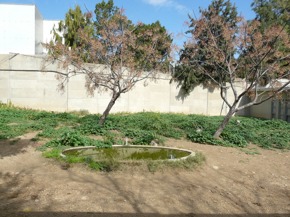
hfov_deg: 63.4
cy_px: 108
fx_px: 235
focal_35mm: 28
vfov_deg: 49.7
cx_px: 145
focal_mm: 4.6
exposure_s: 1/1000
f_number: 3.6
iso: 100
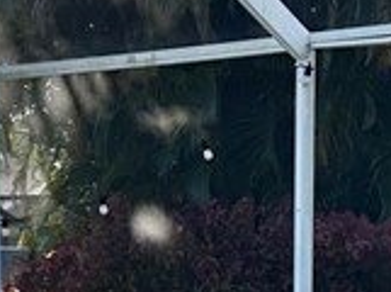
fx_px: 1724
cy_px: 526
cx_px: 211
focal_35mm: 153
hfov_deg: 12.9
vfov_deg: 9.2
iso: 80
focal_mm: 6.86
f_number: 1.78
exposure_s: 1/1562
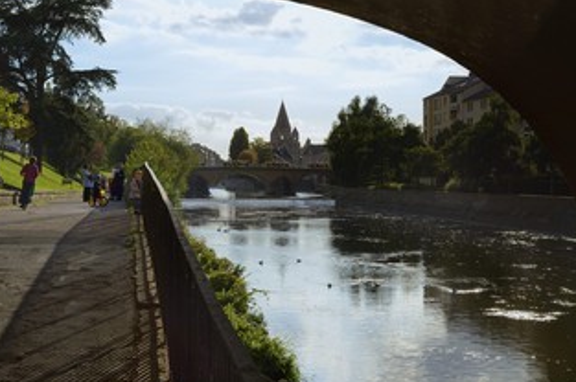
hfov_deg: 28.8
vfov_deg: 19.4
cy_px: 163
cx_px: 233
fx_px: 1119
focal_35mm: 70
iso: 200
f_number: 18
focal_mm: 52
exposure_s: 1/160
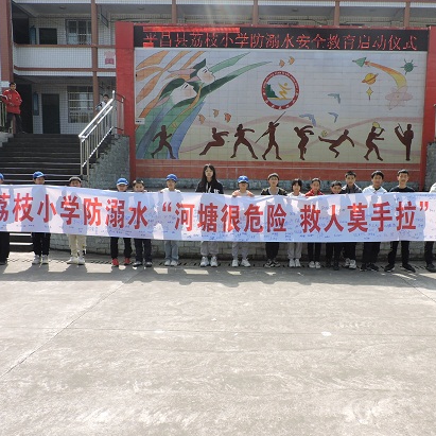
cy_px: 237
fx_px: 442
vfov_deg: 52.5
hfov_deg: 52.3
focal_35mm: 31
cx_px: 250
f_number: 3
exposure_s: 1/1000
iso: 100
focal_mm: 4.3
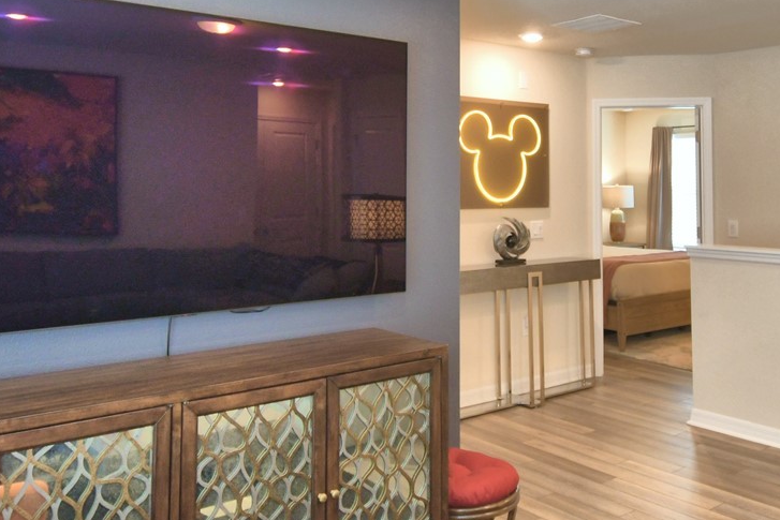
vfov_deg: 37.1
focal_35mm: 35
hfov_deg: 54.0
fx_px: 758
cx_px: 475
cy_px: 138
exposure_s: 1/30
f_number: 4.5
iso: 280
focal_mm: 10
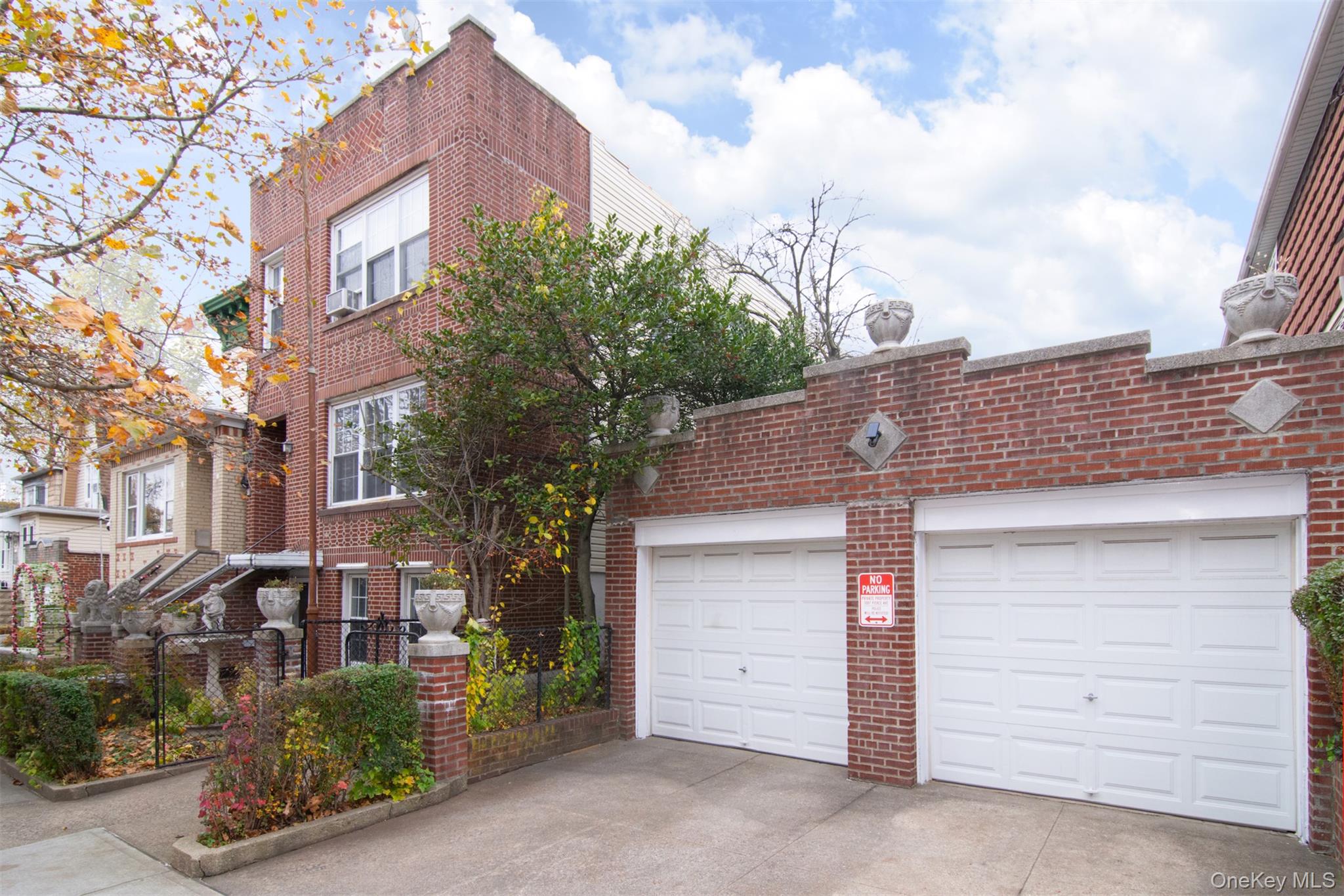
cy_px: 448
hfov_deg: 95.0
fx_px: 616
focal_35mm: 16
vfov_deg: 72.0
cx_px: 672
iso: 800
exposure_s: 1/125
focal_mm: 11
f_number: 11
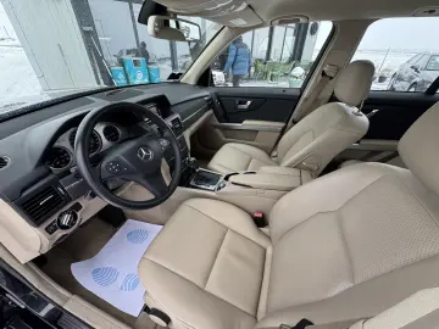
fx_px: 178
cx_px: 220
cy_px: 164
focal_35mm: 14
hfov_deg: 102.1
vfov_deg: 85.7
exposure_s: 1/99
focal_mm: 2.22
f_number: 2.2
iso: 100
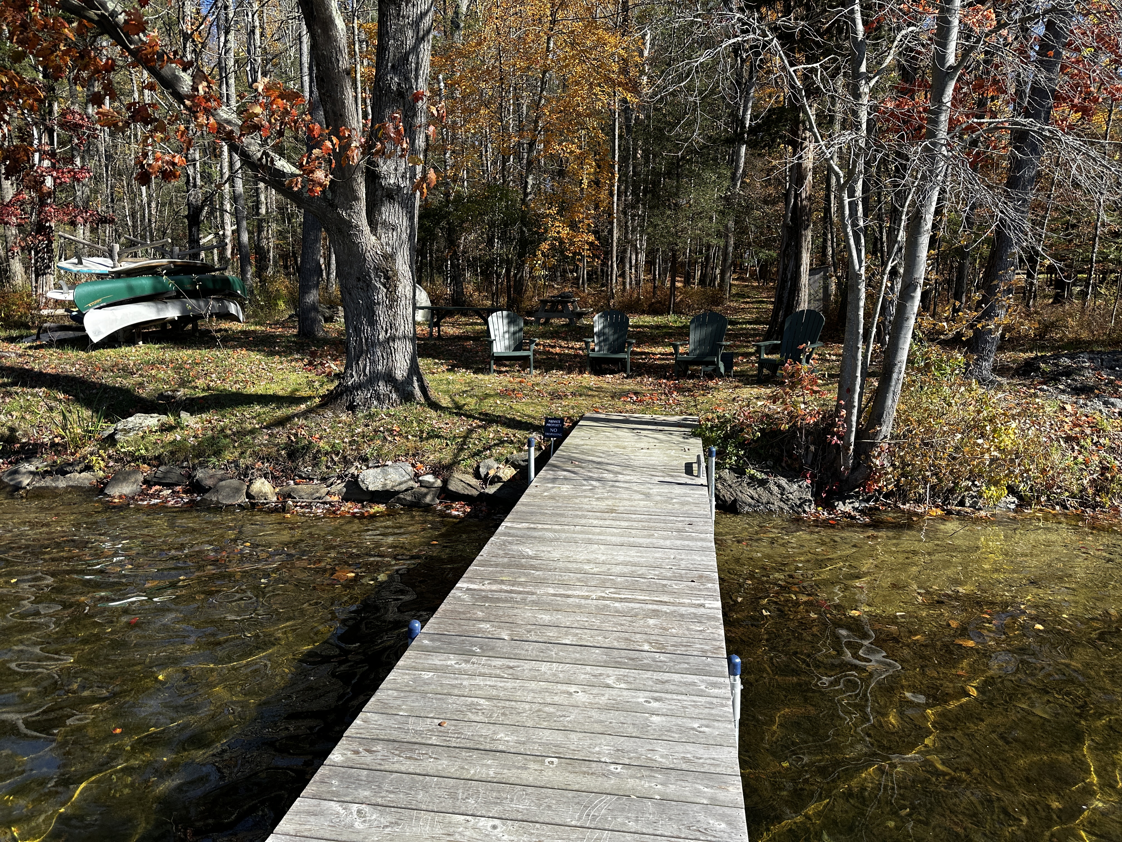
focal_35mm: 24
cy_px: 421
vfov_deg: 56.8
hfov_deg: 71.6
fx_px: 778
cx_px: 561
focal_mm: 6.86
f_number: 1.78
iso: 80
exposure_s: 1/2155
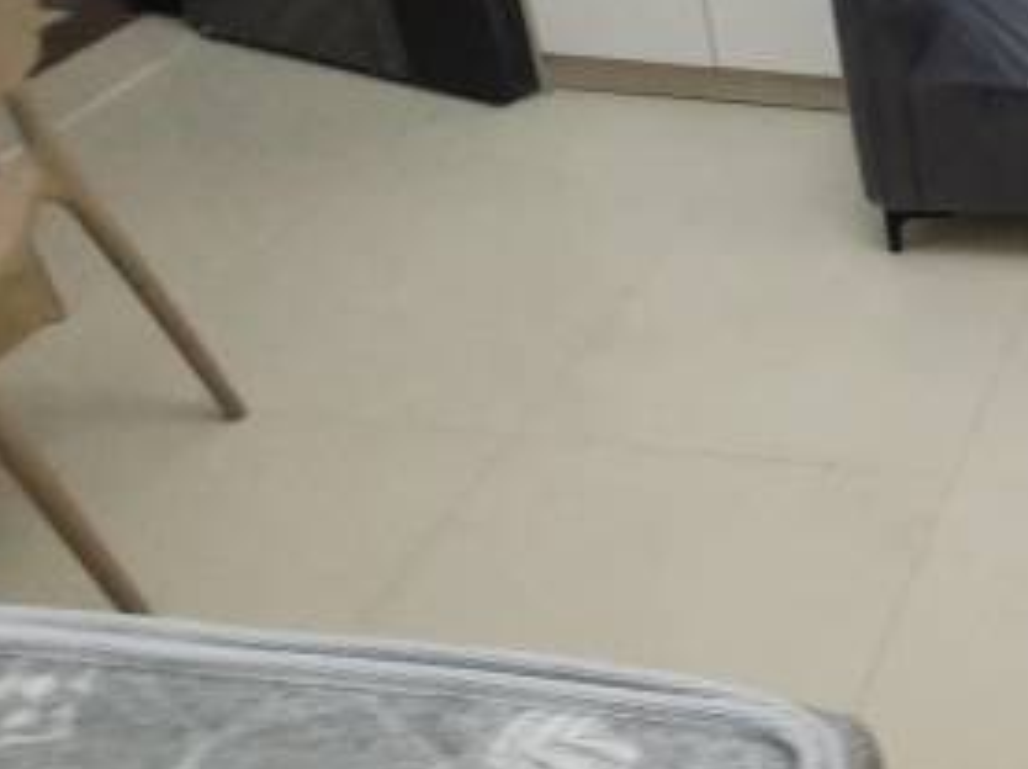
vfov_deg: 28.4
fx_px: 1454
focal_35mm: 49
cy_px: 63
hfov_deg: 30.8
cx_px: 1324
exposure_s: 1/25
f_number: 2.2
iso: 500
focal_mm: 2.23
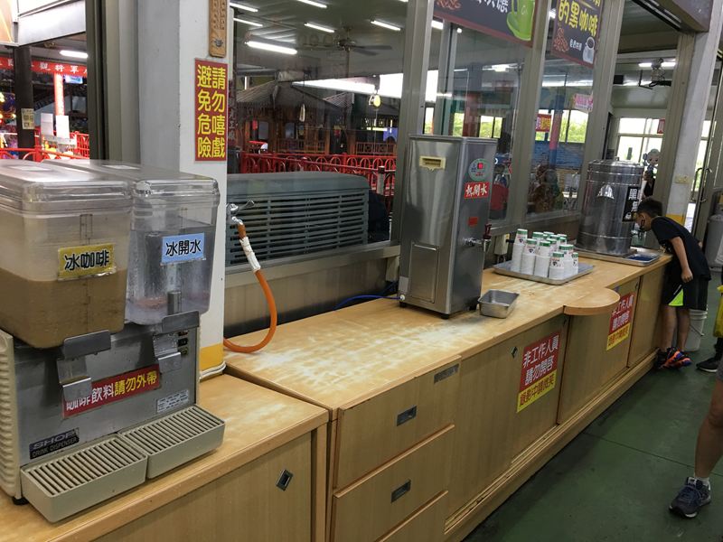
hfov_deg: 61.7
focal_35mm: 29
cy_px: 271
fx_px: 606
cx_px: 362
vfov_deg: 48.2
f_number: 2.2
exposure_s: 1/15
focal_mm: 4.15
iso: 40
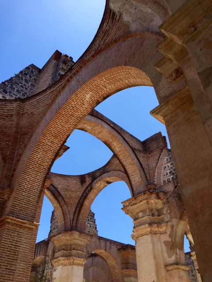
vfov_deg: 61.7
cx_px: 106
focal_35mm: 29
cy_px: 141
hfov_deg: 48.2
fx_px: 237
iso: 32
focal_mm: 4.15
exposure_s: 1/1276
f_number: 2.2
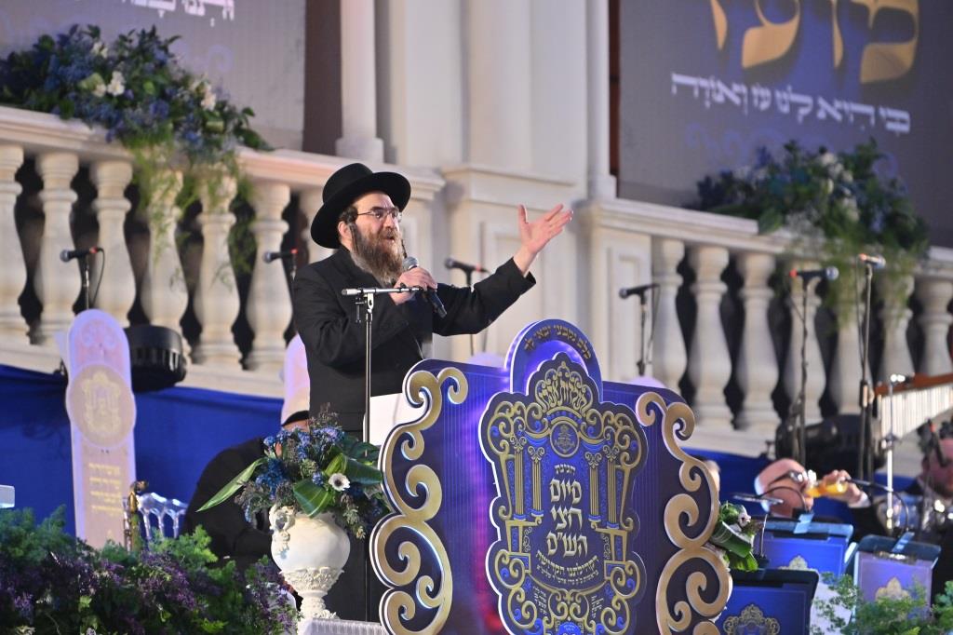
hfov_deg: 6.9
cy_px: 318
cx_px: 476
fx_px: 7939
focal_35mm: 300
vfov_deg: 4.6
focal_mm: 200
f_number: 2.8
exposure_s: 1/320
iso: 500
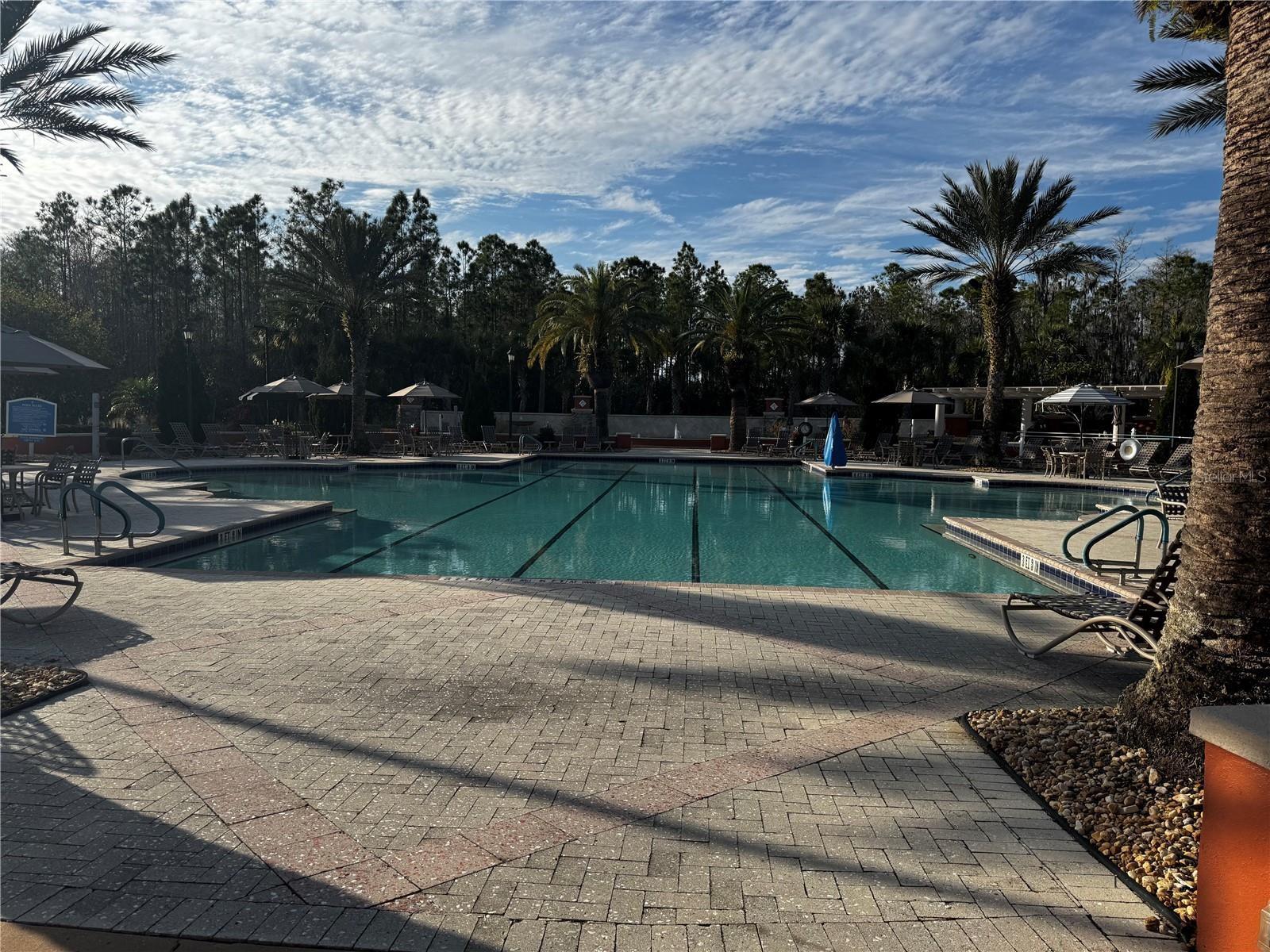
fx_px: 881
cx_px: 635
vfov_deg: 56.8
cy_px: 476
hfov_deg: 71.6
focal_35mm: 24
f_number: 1.78
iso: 80
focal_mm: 6.76
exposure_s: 1/5348
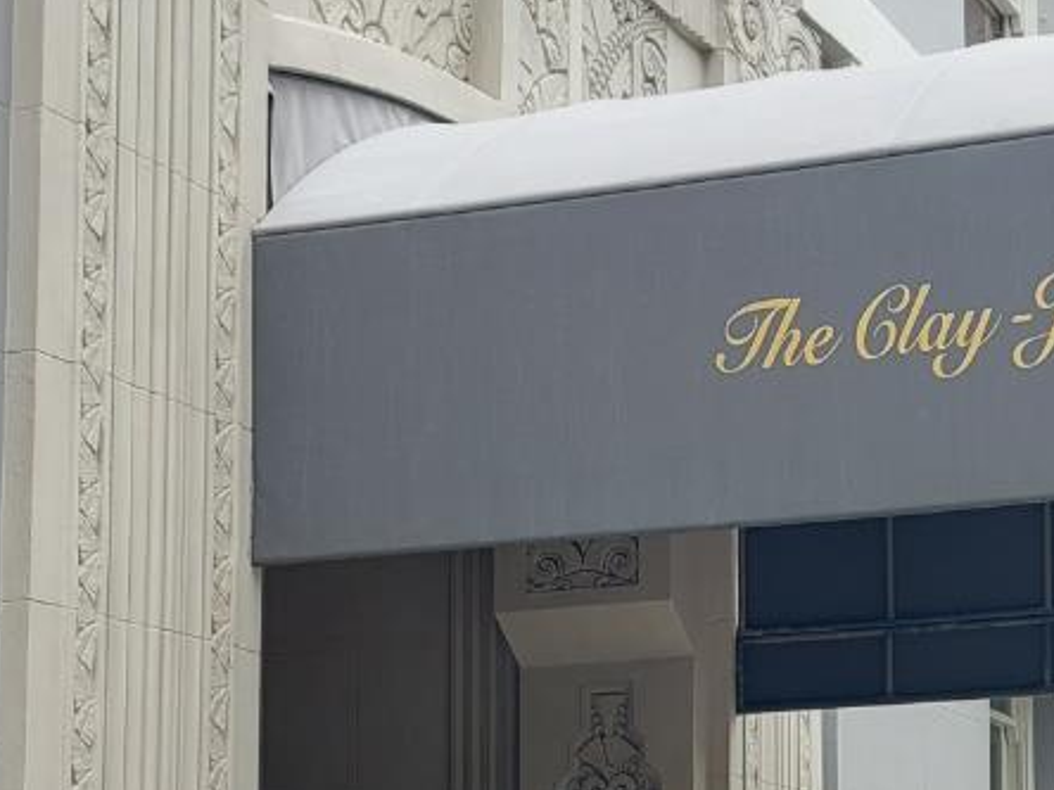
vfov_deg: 17.8
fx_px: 2466
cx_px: 946
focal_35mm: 81
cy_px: 789
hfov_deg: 23.5
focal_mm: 5.23
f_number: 1.8
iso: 40
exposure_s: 1/220
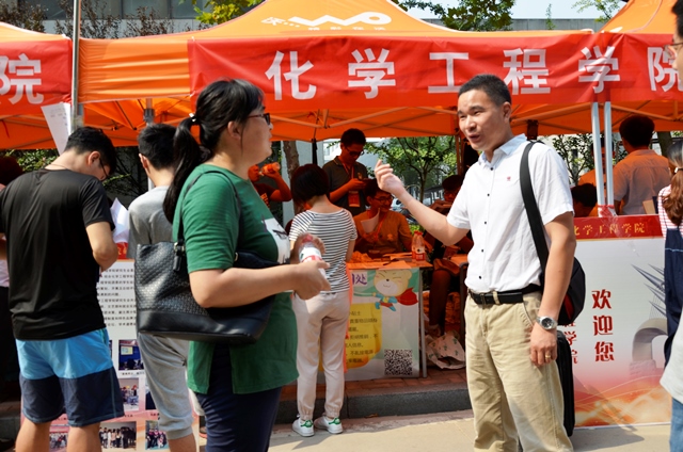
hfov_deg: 53.2
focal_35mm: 36
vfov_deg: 36.7
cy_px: 226
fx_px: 682
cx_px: 342
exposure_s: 1/250
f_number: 8
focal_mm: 24
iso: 140
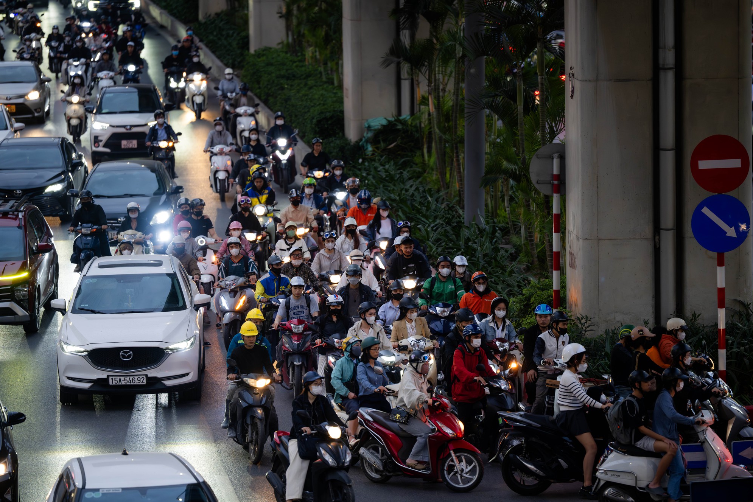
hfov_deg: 10.2
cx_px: 378
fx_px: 4204
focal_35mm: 201
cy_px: 252
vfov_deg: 6.8
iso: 1250
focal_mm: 200
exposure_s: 1/250
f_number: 2.8
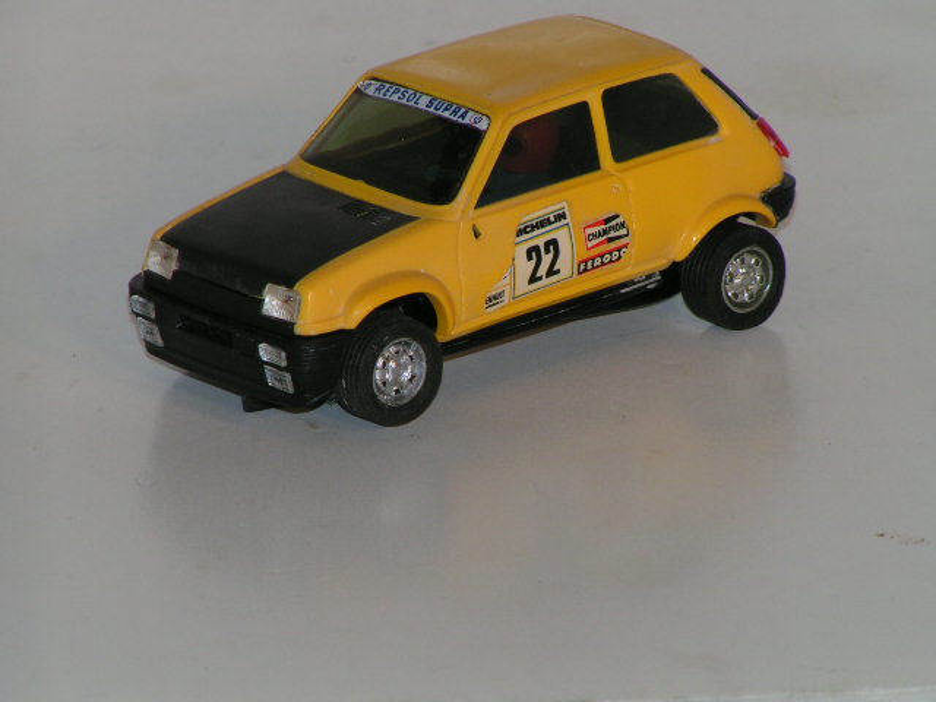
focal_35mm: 368
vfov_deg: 4.0
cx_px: 468
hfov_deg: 5.4
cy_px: 351
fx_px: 9951
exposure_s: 1/400
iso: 100
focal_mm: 56.3
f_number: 5.6
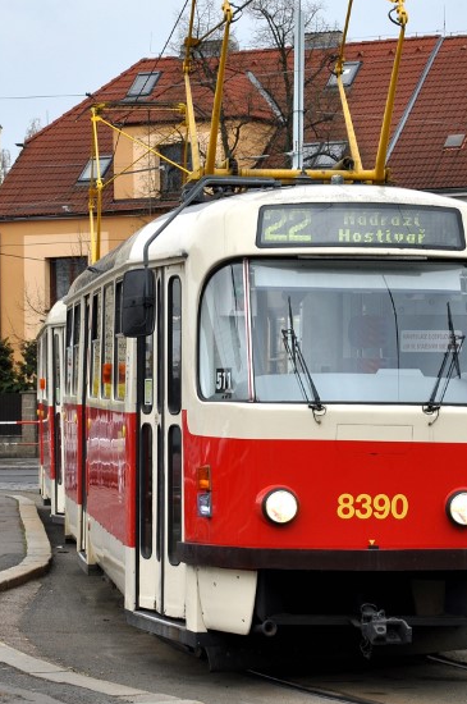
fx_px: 2557
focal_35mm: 131
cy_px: 292
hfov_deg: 10.4
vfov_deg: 15.7
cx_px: 256
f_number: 10
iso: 200
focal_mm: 48
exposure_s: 1/100
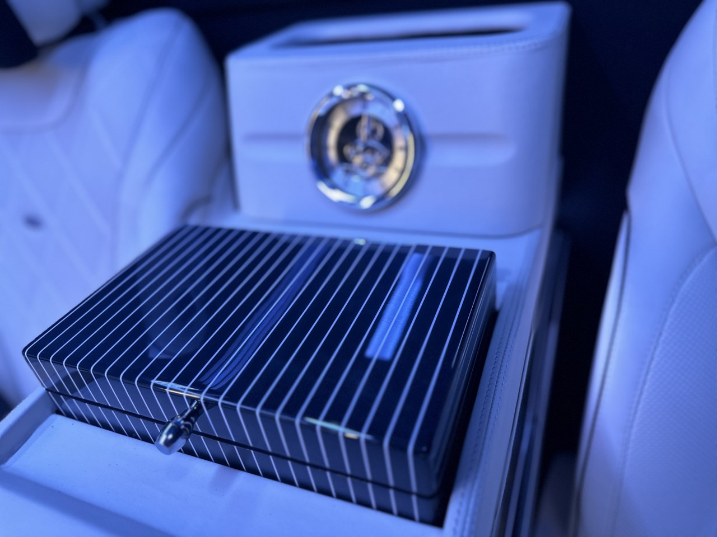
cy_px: 268
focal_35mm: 24
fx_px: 497
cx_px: 358
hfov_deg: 71.6
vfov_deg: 56.8
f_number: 1.78
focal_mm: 6.86
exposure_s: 1/50
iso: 200
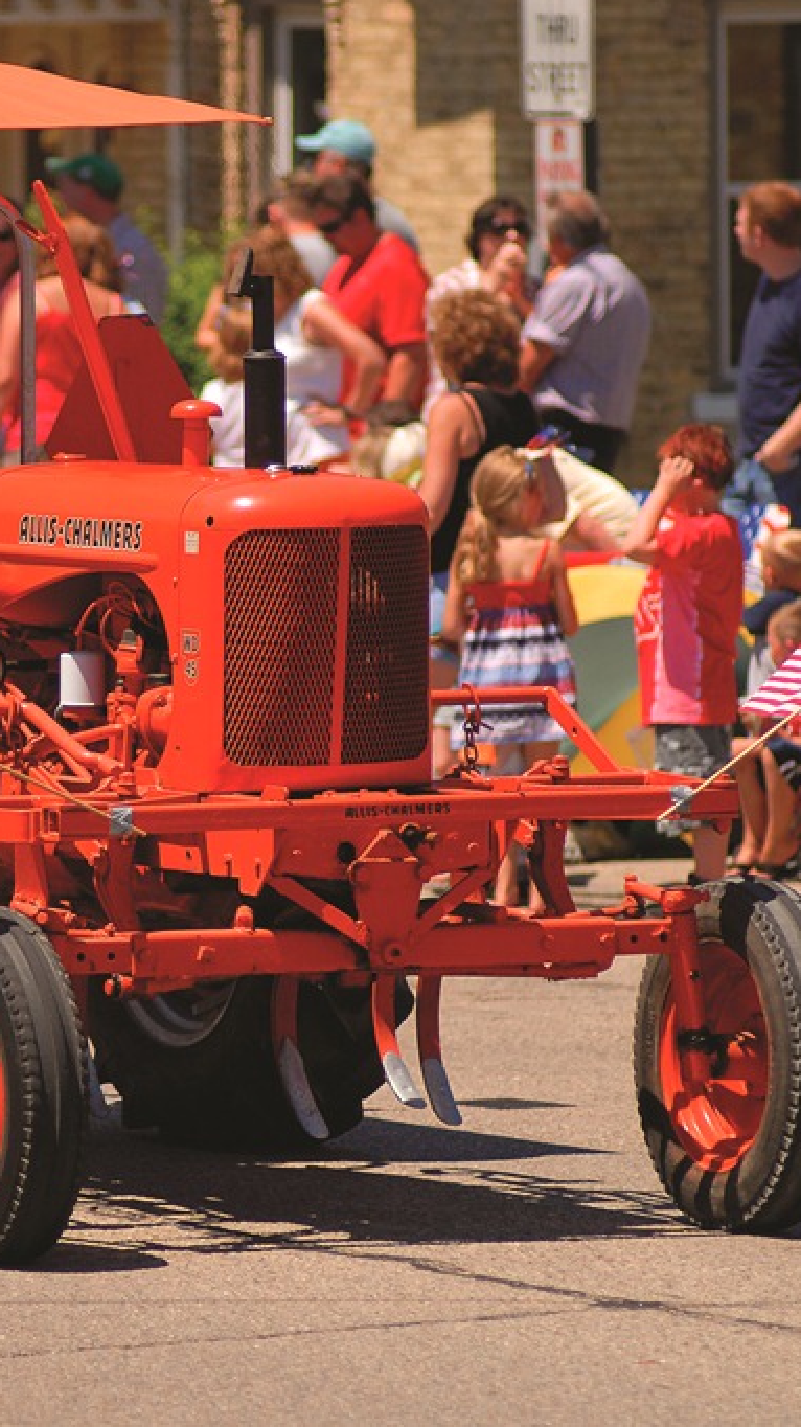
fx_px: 14291
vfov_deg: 5.7
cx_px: 52
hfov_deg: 3.2
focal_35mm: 378
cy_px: 712
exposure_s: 1/1500
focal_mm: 160
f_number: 2.8
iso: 100
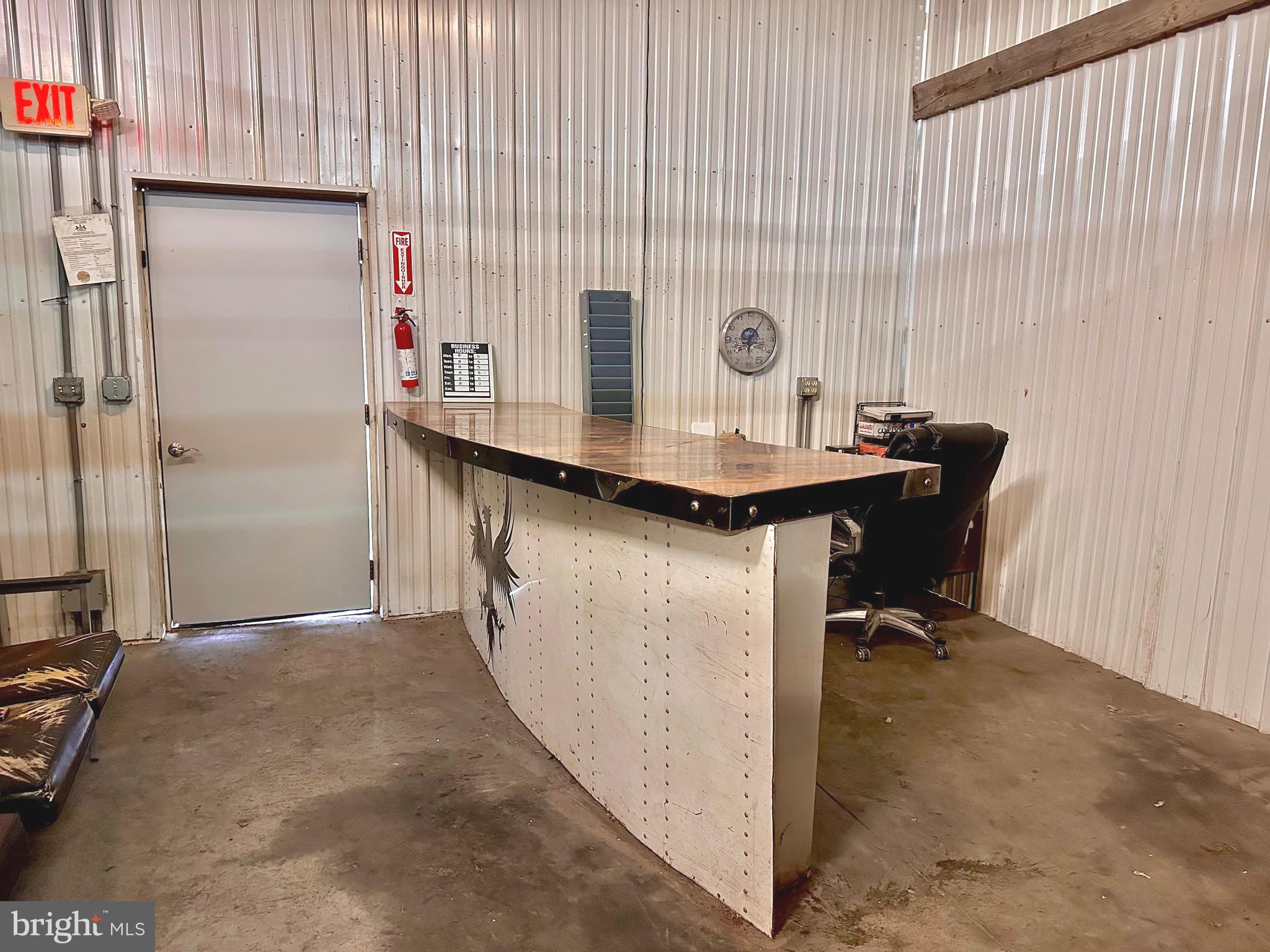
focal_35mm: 24
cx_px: 635
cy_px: 476
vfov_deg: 56.8
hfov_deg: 71.6
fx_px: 881
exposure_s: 1/40
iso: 640
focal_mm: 6.86
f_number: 1.78
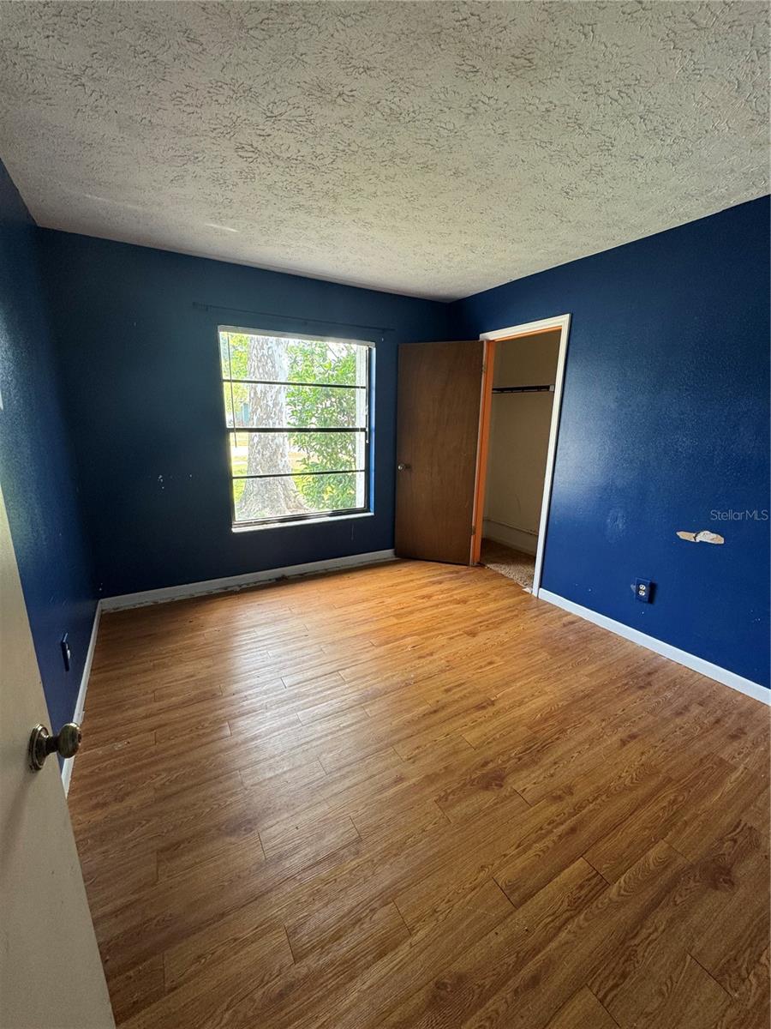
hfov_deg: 85.7
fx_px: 416
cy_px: 514
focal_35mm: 14
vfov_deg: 102.1
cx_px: 386
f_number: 2.2
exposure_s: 1/99
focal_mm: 2.22
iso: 125
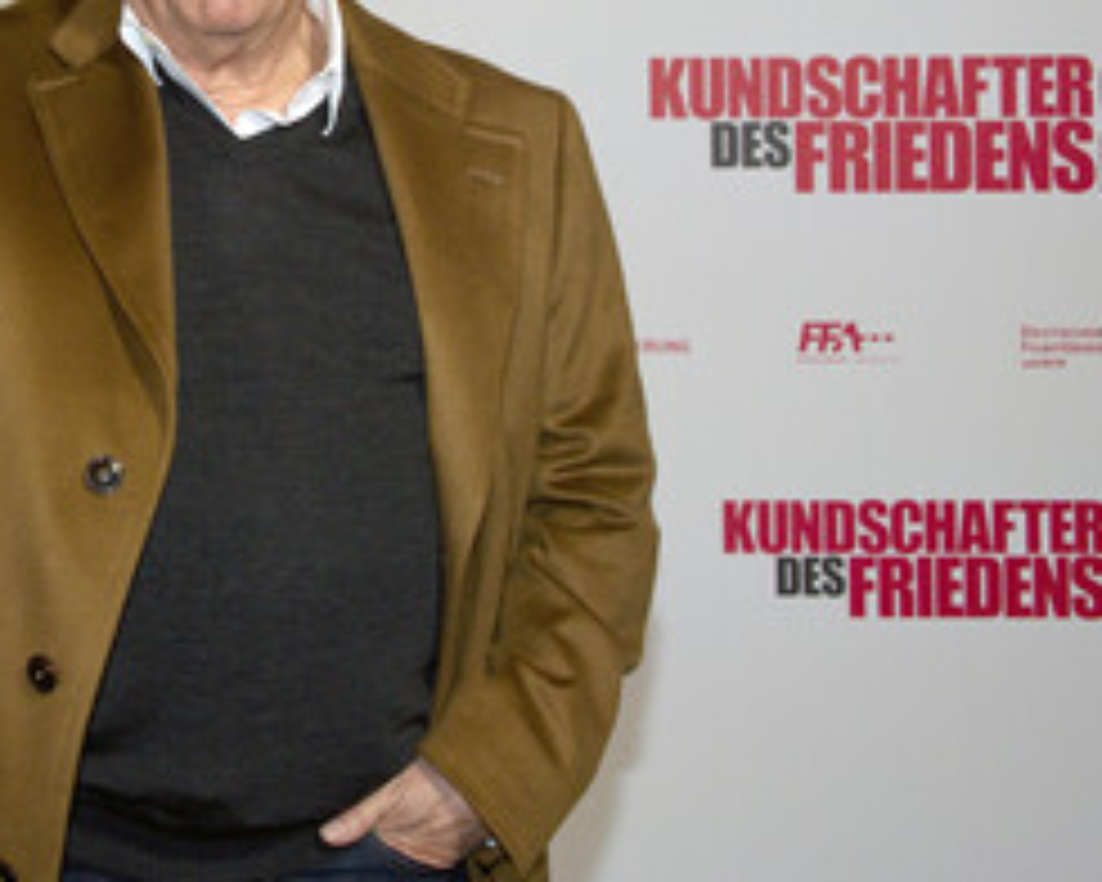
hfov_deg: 26.7
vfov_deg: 22.0
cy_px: 261
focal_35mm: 69
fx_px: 2250
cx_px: 142
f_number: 6.3
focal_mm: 40
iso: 1600
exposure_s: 1/125
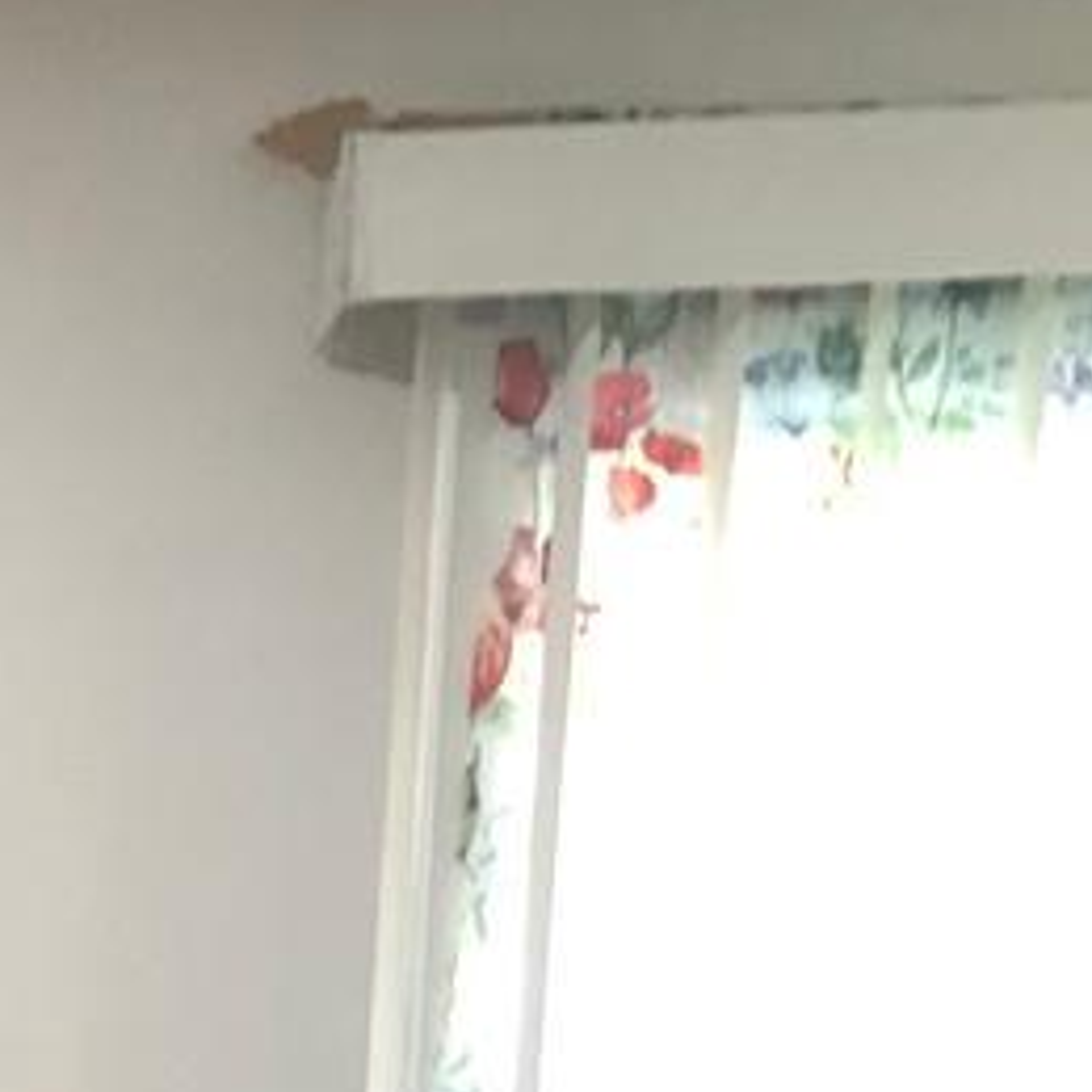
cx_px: -1987
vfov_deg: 8.1
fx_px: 6960
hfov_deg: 7.9
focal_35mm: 195
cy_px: 2835
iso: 64
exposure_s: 1/15
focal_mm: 4
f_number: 1.8
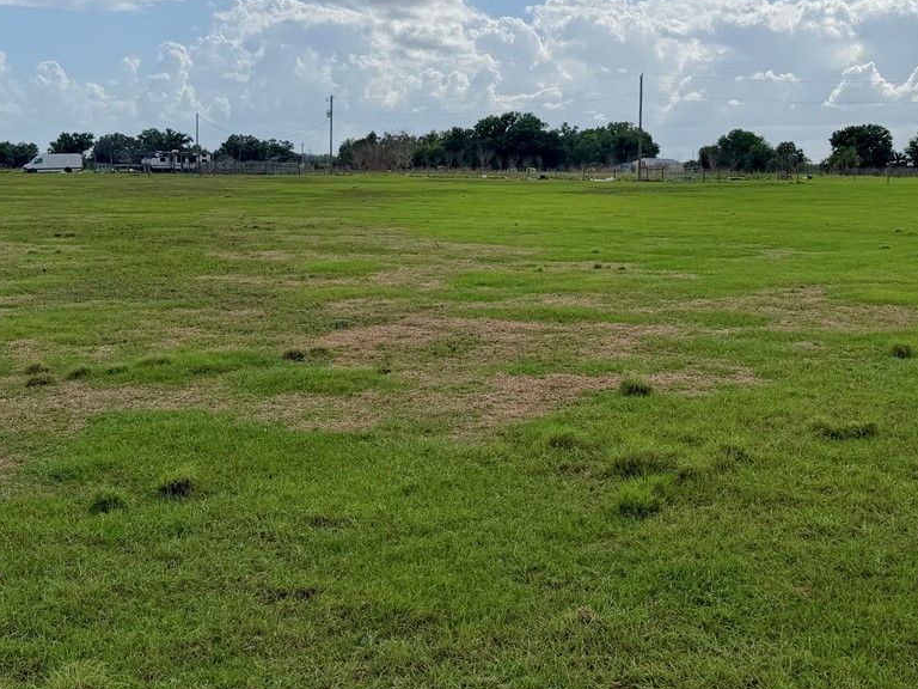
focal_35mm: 50
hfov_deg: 38.1
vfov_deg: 29.1
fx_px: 1326
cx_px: 544
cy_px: 283
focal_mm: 6.76
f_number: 1.78
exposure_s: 1/8130
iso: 80
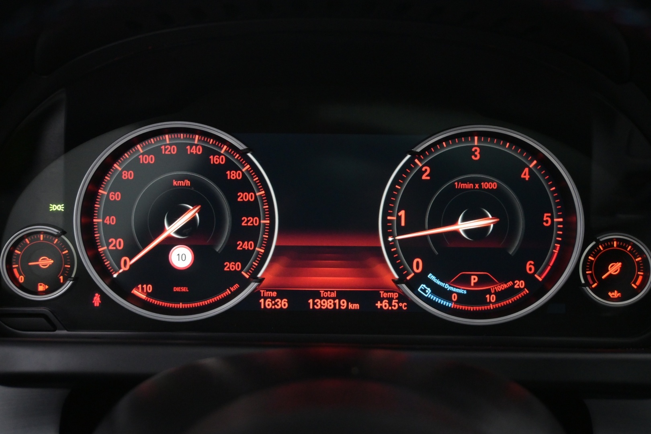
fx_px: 719
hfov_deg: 48.7
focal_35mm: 40
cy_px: 217
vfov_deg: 33.6
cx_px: 326
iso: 2500
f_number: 4.5
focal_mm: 26.5
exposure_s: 1/50
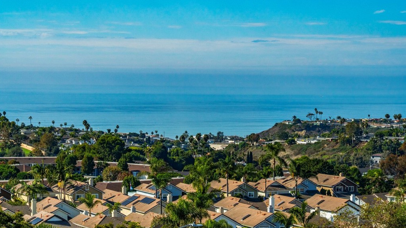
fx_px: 1195
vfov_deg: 10.9
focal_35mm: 111
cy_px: 109
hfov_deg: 19.3
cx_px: 203
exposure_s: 1/800
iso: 640
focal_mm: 105
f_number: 18
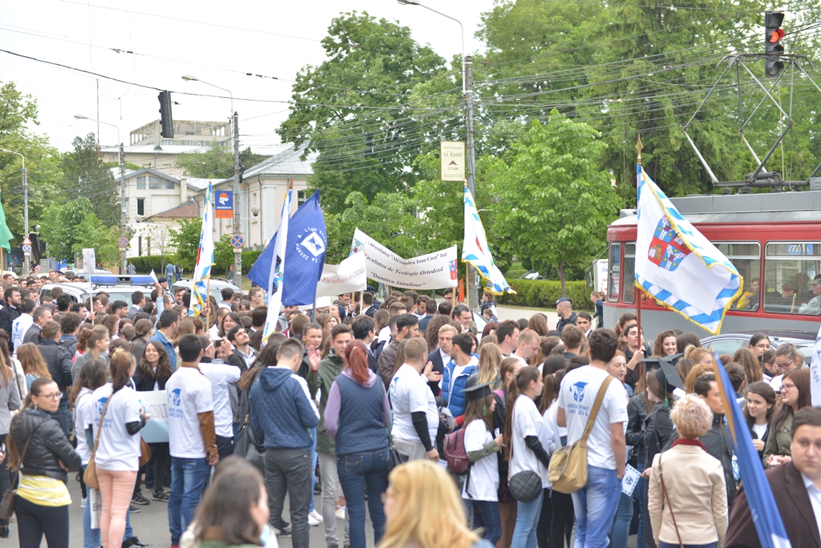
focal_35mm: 70
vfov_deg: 19.5
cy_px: 274
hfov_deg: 28.8
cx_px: 410
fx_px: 1597
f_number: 2.8
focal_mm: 70
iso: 800
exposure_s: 1/1250
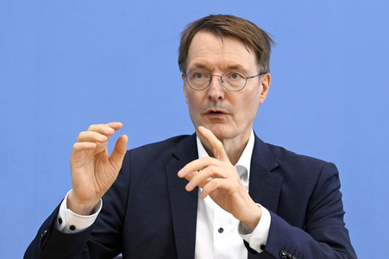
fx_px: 1188
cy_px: 130
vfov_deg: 12.4
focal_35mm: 110
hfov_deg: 18.6
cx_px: 194
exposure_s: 1/800
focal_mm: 110
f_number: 5.6
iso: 4000
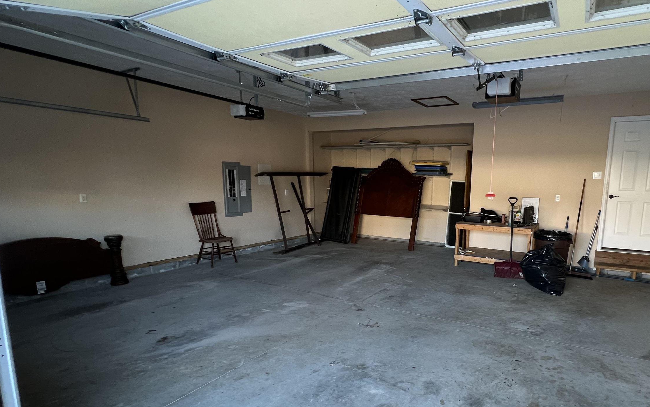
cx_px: 399
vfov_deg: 61.9
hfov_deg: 86.6
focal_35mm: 19
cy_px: 236
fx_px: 337
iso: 200
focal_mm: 1.57
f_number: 1.8
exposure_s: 1/60
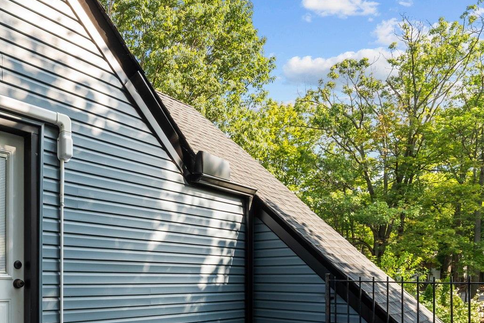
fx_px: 376
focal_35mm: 28
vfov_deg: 43.5
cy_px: 272
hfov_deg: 62.2
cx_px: 128
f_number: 10
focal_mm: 14
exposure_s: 1/80
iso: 400
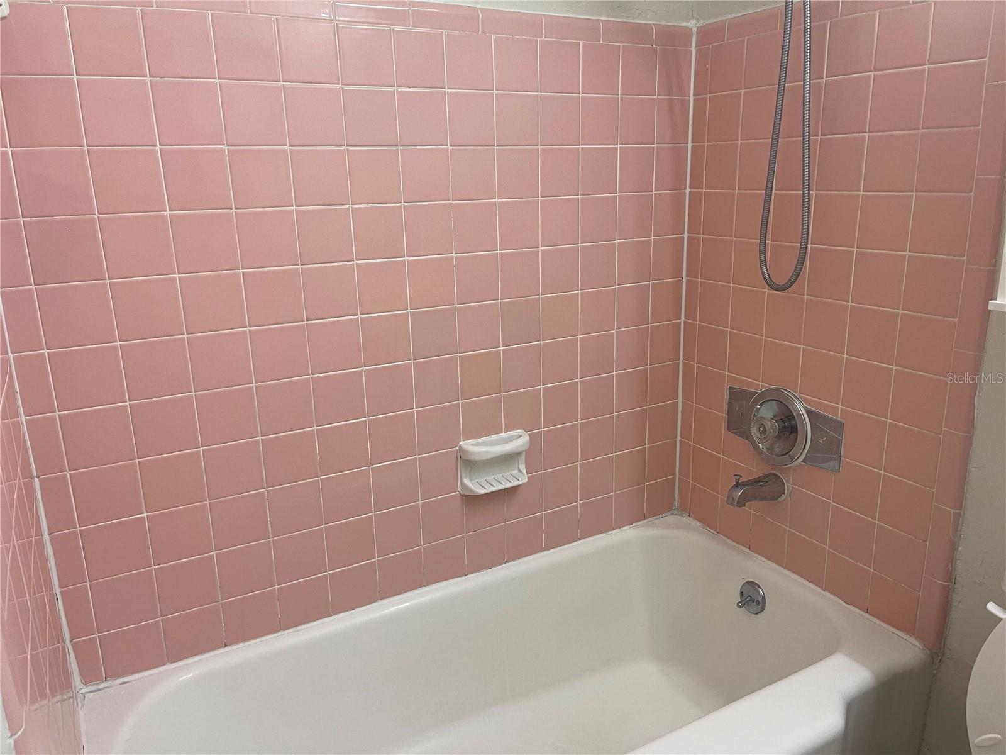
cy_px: 378
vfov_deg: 54.9
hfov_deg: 69.4
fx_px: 727
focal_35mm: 25
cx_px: 503
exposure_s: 1/60
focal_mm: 5.1
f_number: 1.6
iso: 100
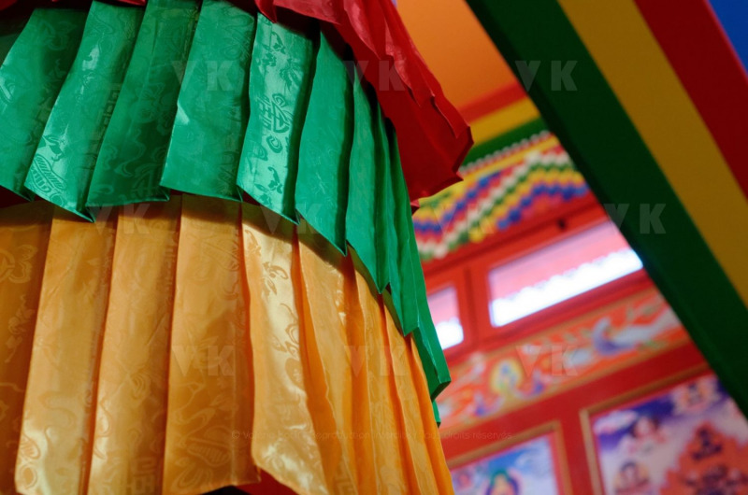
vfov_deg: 18.1
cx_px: 374
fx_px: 1555
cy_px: 248
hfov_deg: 27.0
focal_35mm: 75
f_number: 5.6
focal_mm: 50
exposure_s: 1/160
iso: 2000
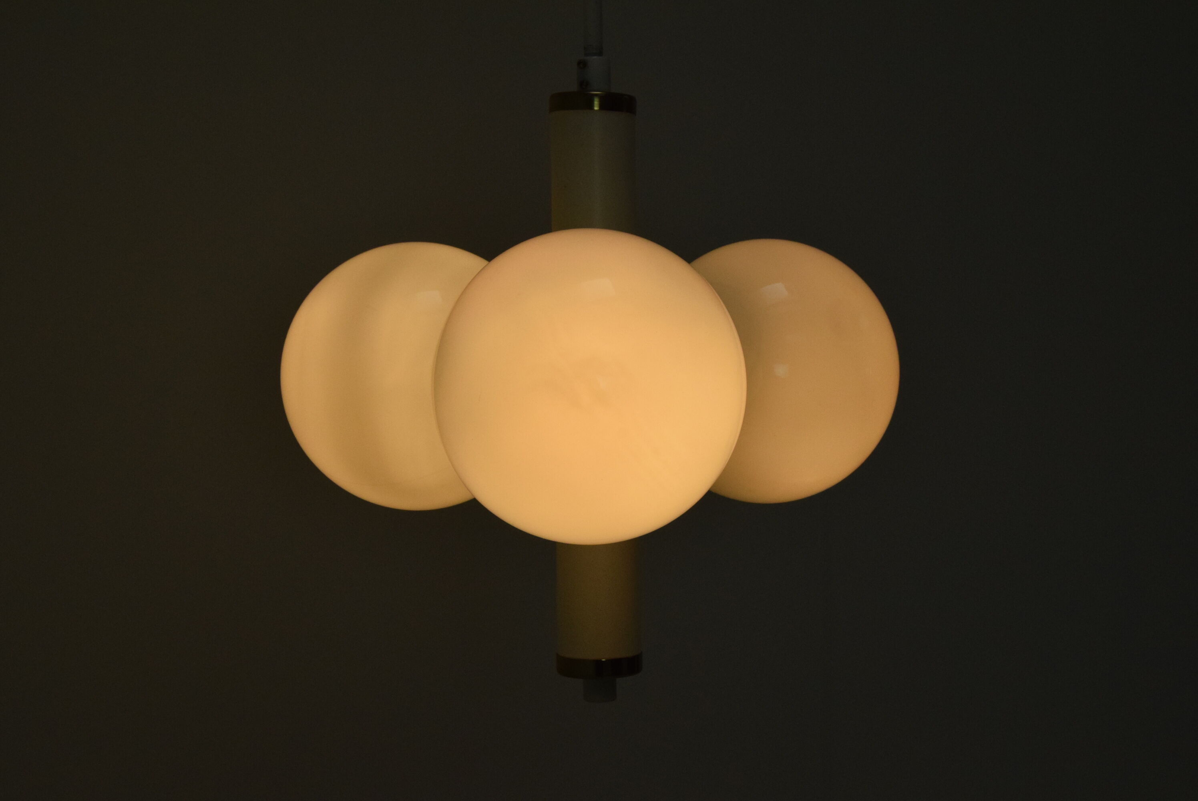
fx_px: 1898
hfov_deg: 35.0
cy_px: 400
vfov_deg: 23.8
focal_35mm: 57
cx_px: 599
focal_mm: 38
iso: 1600
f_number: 14
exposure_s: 1/800
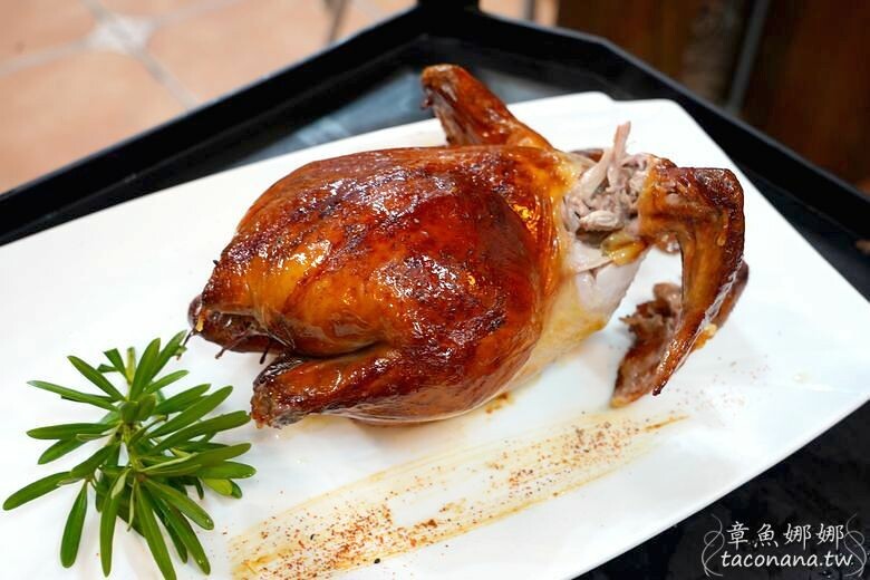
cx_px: 435
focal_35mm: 46
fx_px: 1112
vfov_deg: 29.2
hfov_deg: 42.7
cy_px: 290
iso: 1600
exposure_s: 1/20
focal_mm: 46
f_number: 6.3
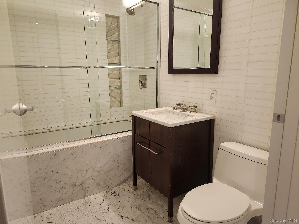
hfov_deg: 73.9
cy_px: 112
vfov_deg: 58.9
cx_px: 150
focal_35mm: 23
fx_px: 199
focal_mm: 5.54
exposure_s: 1/60
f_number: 1.8
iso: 640
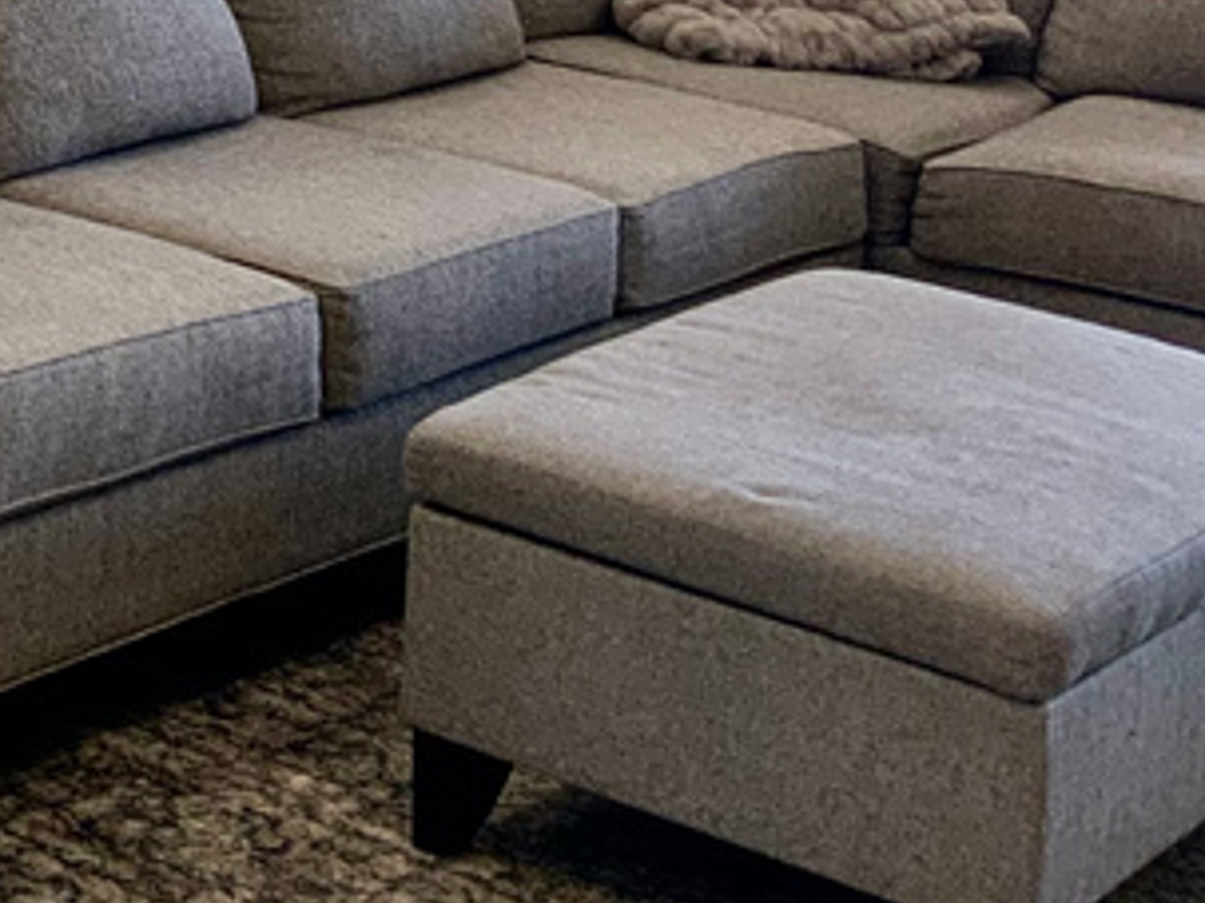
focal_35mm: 98
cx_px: -672
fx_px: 3410
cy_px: -505
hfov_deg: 17.7
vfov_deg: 14.0
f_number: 1.8
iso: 32
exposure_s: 1/120
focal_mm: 3
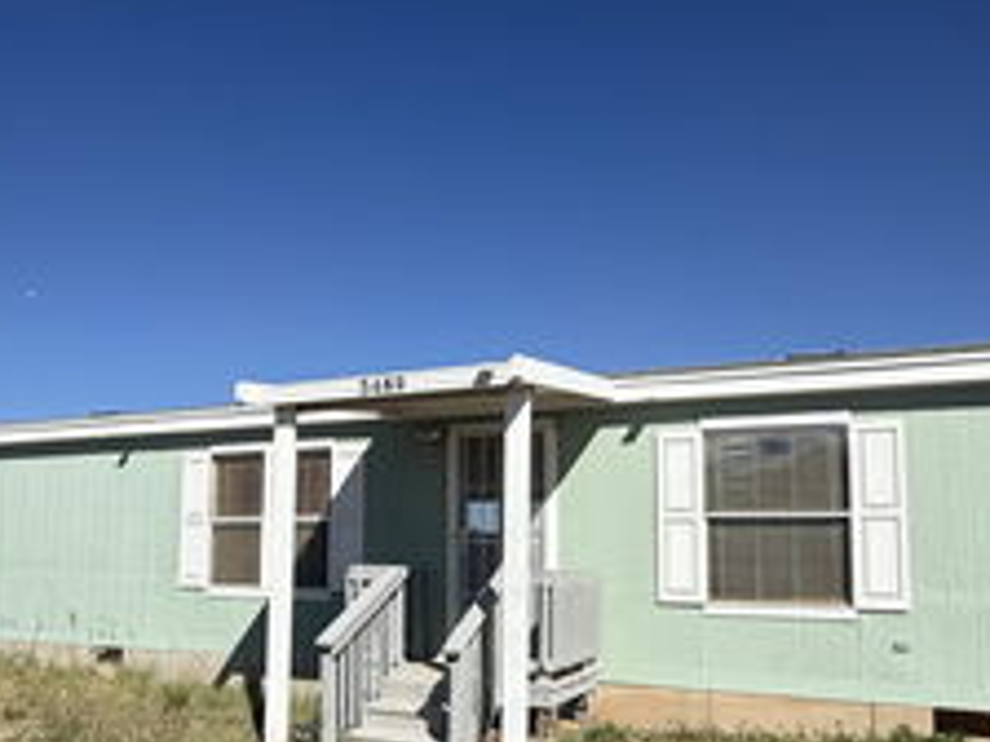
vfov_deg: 43.7
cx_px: 438
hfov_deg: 56.7
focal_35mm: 32
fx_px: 915
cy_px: 473
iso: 50
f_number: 2.2
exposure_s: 1/4762
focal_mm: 2.22
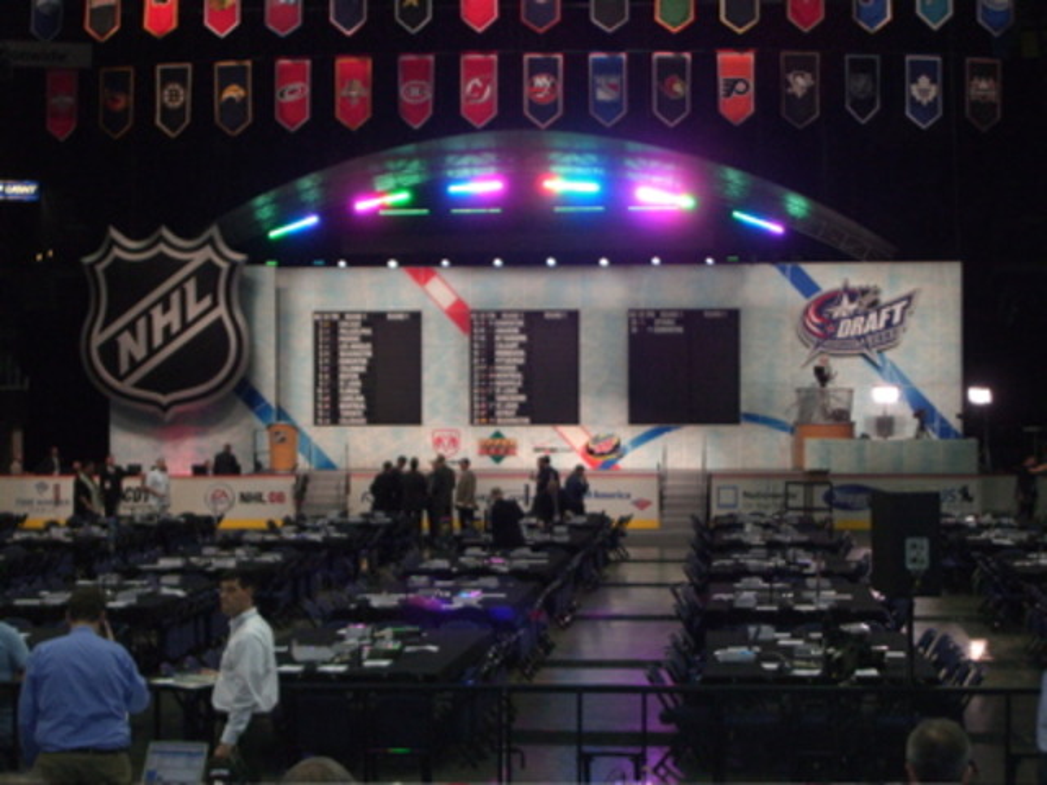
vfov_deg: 18.4
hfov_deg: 24.4
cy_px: 392
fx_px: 2420
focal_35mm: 80
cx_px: 524
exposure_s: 1/60
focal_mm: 16.6
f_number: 4.4
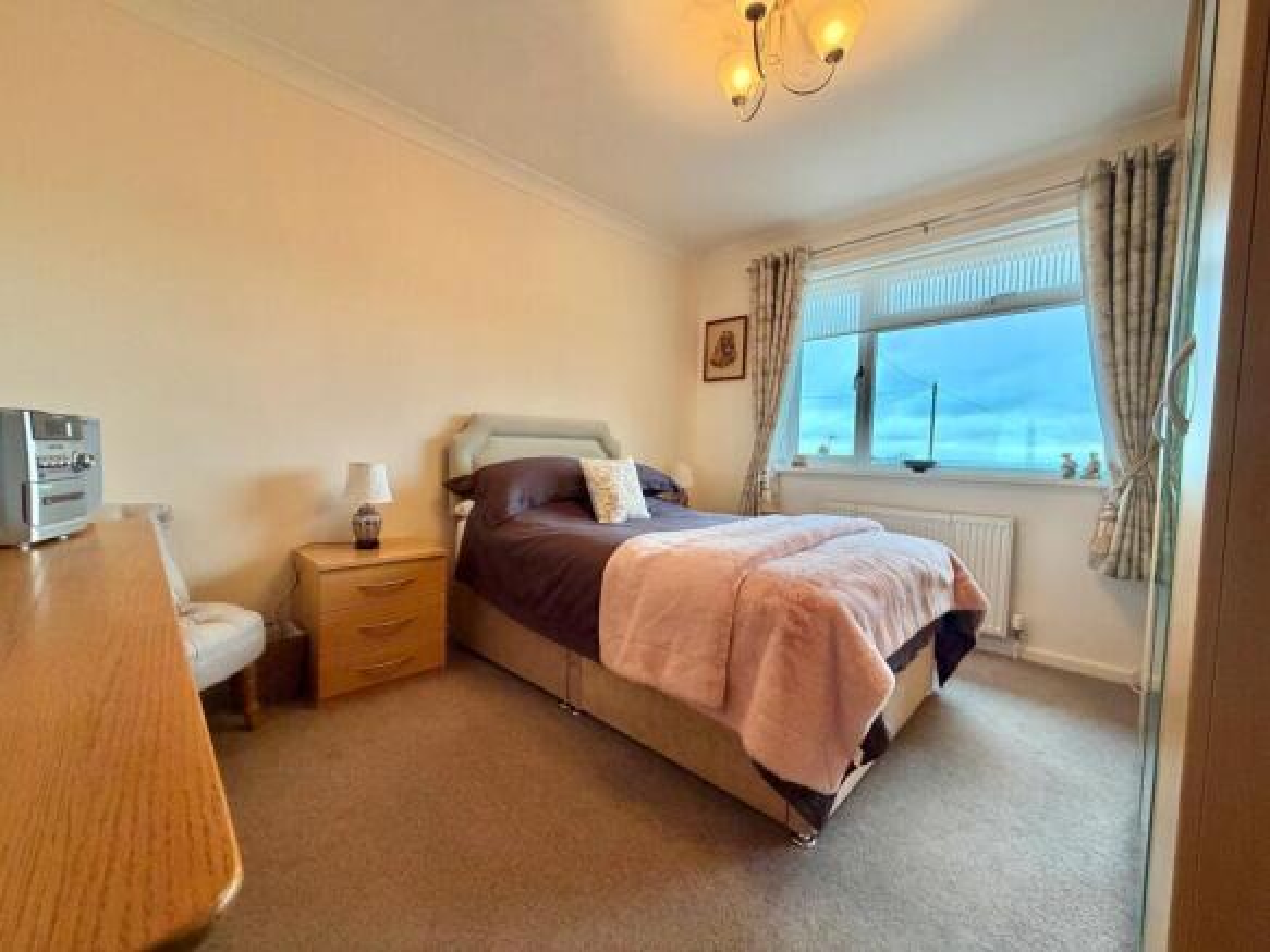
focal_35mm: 14
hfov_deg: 102.1
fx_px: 514
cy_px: 476
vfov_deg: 85.7
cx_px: 635
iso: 250
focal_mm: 2.22
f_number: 2.2
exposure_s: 1/50
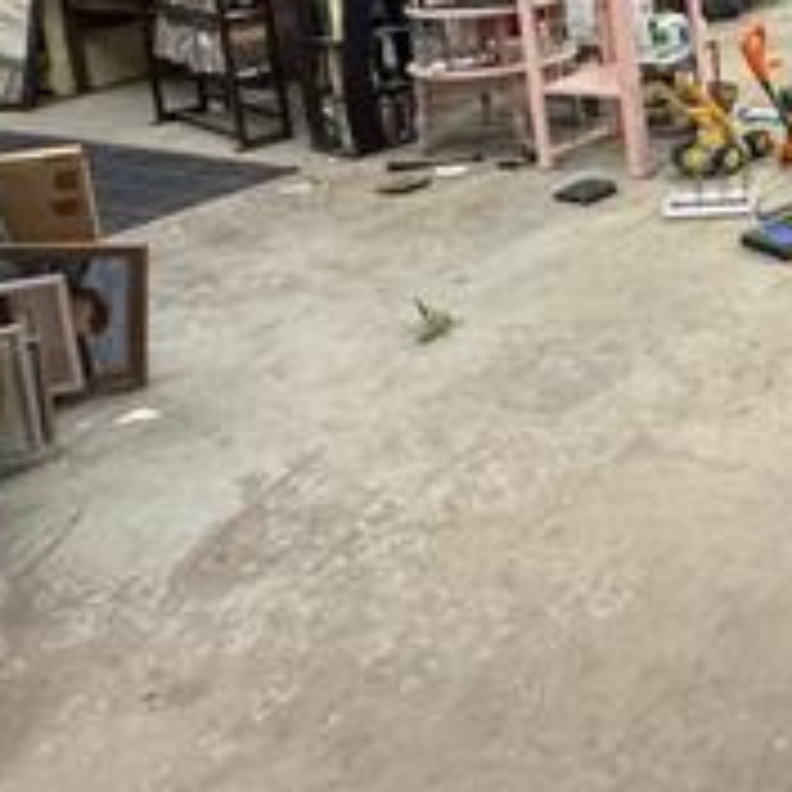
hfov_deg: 29.6
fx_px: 1165
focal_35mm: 45
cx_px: 1048
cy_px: 0
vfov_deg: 34.2
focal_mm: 2.22
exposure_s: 1/60
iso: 400
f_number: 2.2
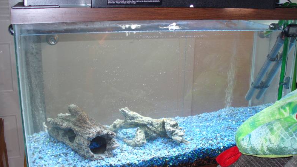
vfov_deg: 29.0
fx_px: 323
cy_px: 88
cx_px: 149
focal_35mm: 41
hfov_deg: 49.4
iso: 100
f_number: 2.8
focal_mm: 6.1
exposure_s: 1/8
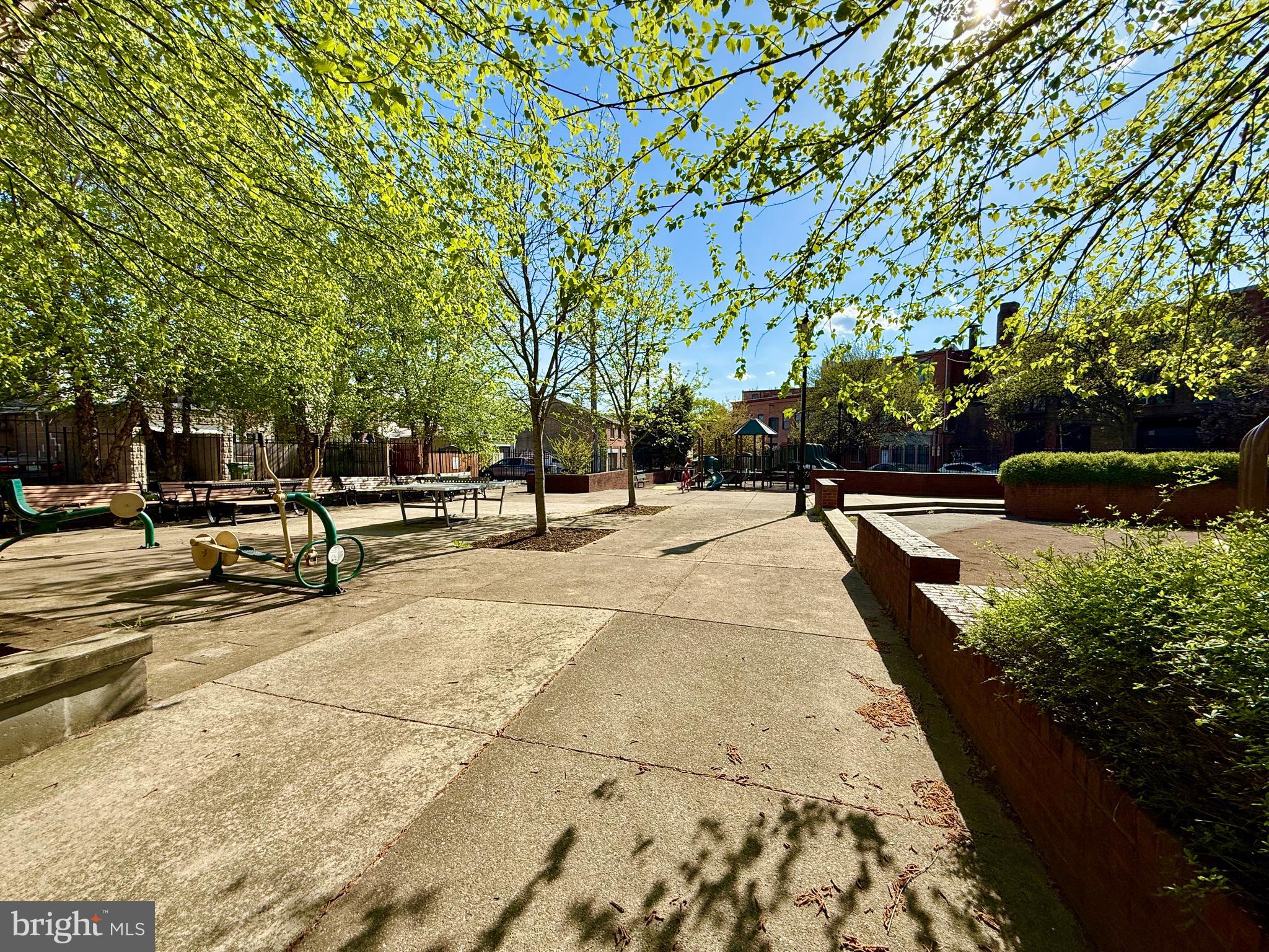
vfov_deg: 85.7
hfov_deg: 102.1
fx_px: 513
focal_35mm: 14
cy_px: 476
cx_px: 634
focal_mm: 2.22
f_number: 2.2
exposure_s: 1/2320
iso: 50
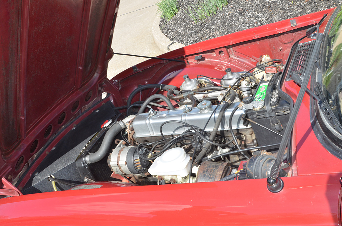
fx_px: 1066
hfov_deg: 18.2
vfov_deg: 12.1
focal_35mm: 112
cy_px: 113
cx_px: 171
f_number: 20
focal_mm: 75
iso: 800
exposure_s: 1/250
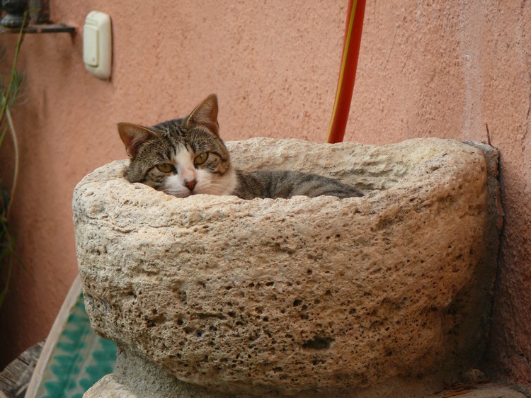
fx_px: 5413
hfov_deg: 5.6
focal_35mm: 353
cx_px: 266
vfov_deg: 4.2
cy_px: 199
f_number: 3.6
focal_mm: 74.6
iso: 125
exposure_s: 1/30
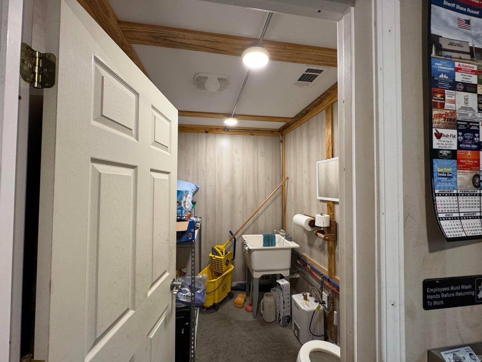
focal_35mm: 14
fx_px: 195
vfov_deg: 85.7
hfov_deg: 102.1
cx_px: 241
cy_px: 181
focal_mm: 2.22
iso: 200
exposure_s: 1/60
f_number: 2.2
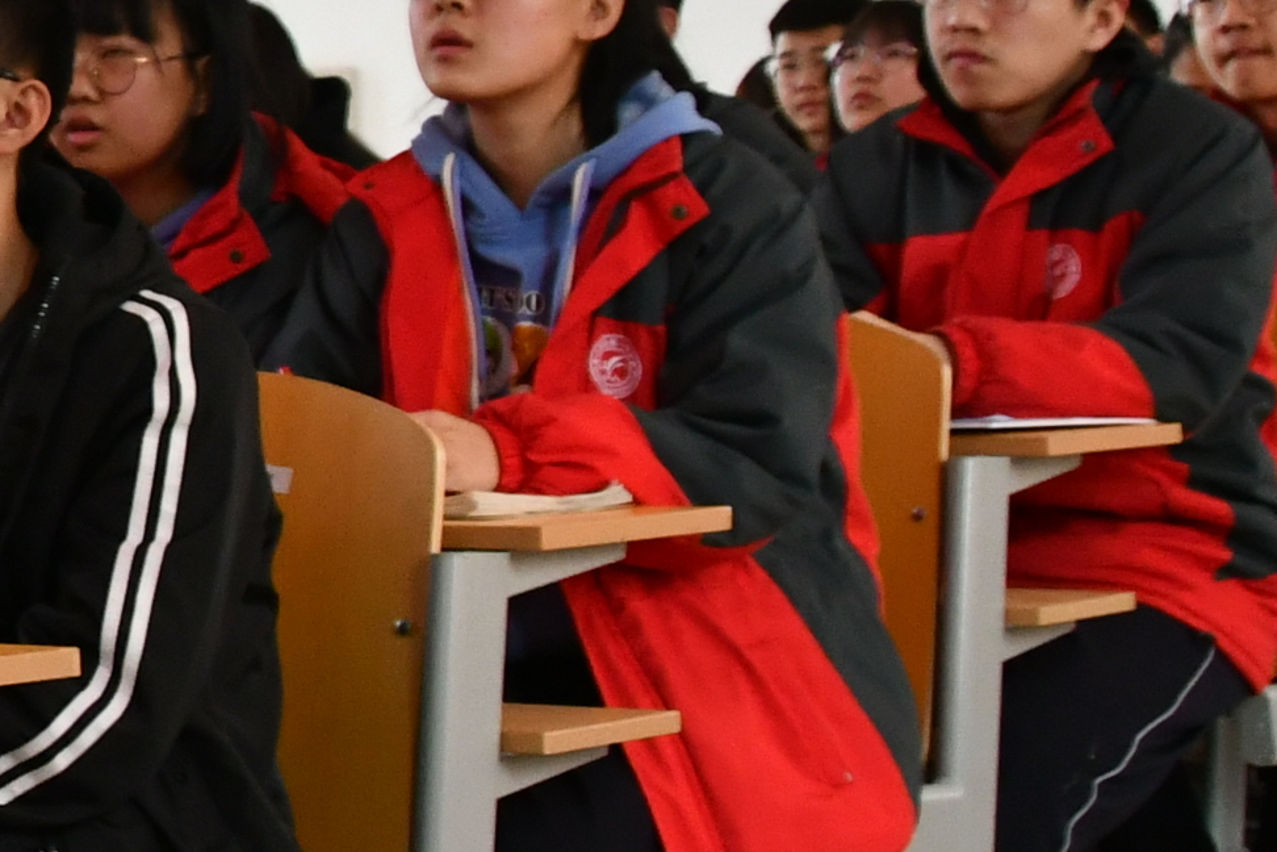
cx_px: -987
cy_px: 133
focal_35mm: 116
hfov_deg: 15.3
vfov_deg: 11.8
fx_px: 4114
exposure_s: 1/100
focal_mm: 18
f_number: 5
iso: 800
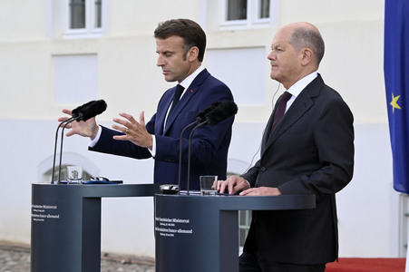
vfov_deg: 7.4
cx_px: 204
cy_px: 136
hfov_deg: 11.1
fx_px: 2100
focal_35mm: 185
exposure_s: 1/500
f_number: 9
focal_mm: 185
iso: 1000
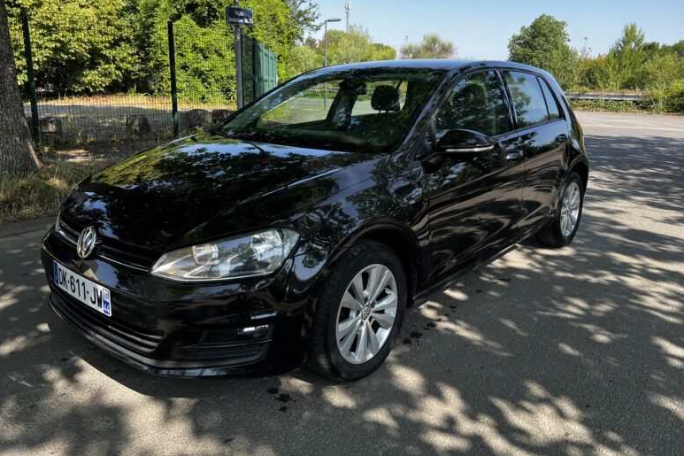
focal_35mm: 28
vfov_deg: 46.2
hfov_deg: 65.5
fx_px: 532
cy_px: 191
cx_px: 338
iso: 50
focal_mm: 5.7
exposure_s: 1/803
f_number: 1.5
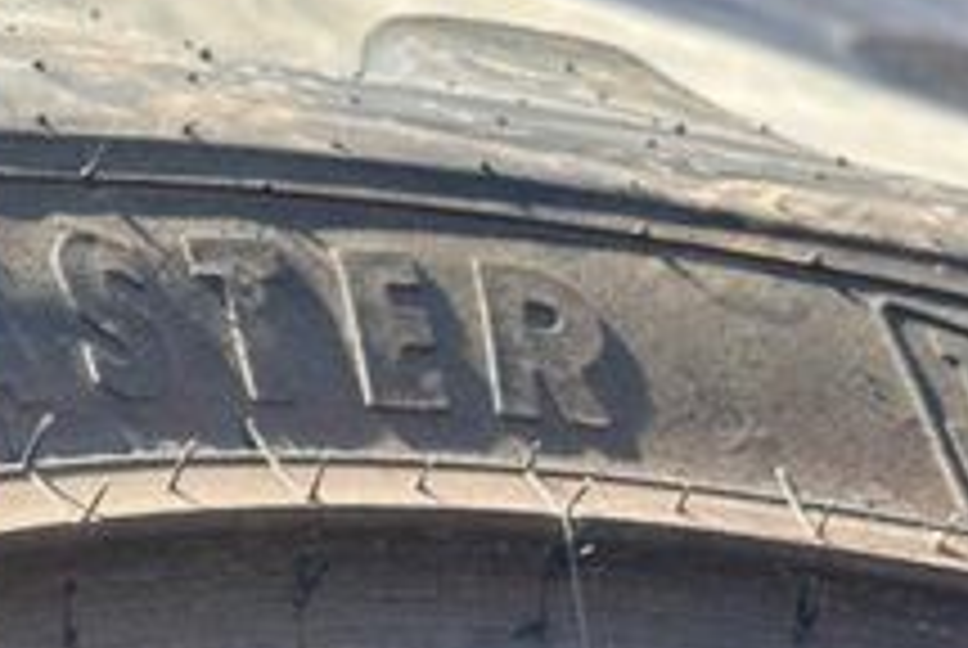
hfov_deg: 14.3
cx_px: -158
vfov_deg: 9.9
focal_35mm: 139
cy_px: 436
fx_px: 3743
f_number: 1.78
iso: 64
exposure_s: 1/1030
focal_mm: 6.86
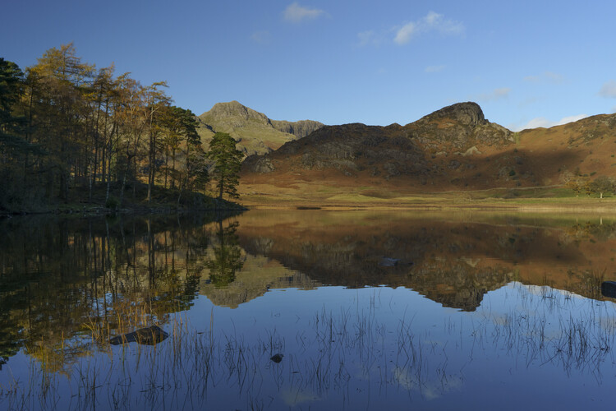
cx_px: 308
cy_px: 206
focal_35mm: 34
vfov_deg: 38.9
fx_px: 582
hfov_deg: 55.8
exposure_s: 1/200
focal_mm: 34
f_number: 18
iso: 640
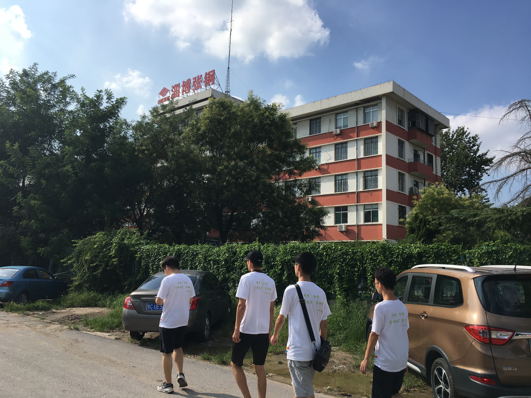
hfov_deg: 61.7
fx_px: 445
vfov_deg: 48.2
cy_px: 199
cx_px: 266
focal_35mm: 29
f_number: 2.2
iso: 25
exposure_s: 1/2079
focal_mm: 4.15
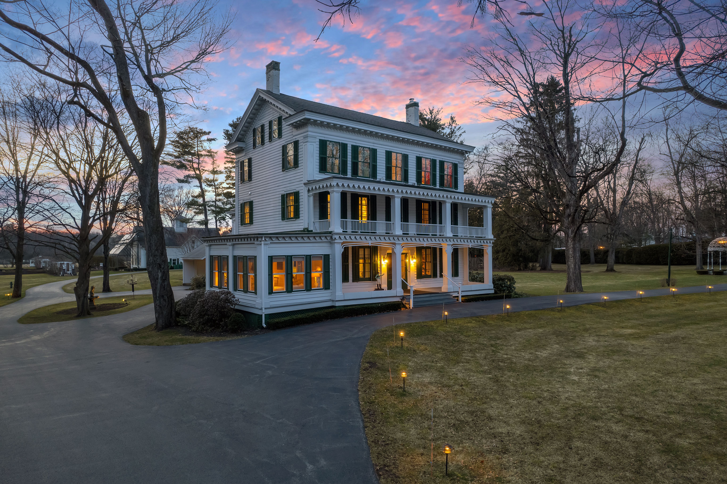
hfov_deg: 78.6
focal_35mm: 22
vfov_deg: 57.2
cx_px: 364
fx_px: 444
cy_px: 242
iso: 100
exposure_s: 1/30
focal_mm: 8.38
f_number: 2.8
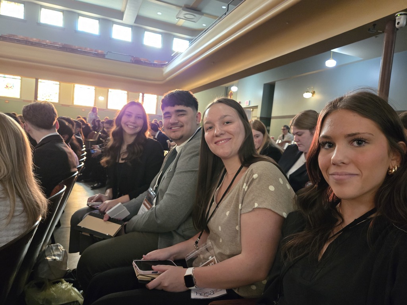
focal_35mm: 23
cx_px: 204
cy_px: 152
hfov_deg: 73.9
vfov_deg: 58.9
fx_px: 270
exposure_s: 1/60
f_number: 1.8
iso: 1250
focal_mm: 5.4
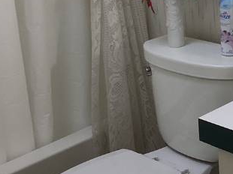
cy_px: 27
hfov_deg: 21.6
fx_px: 572
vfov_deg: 17.2
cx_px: 267
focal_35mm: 85
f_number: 2.4
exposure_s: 1/60
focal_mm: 3.3
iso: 80
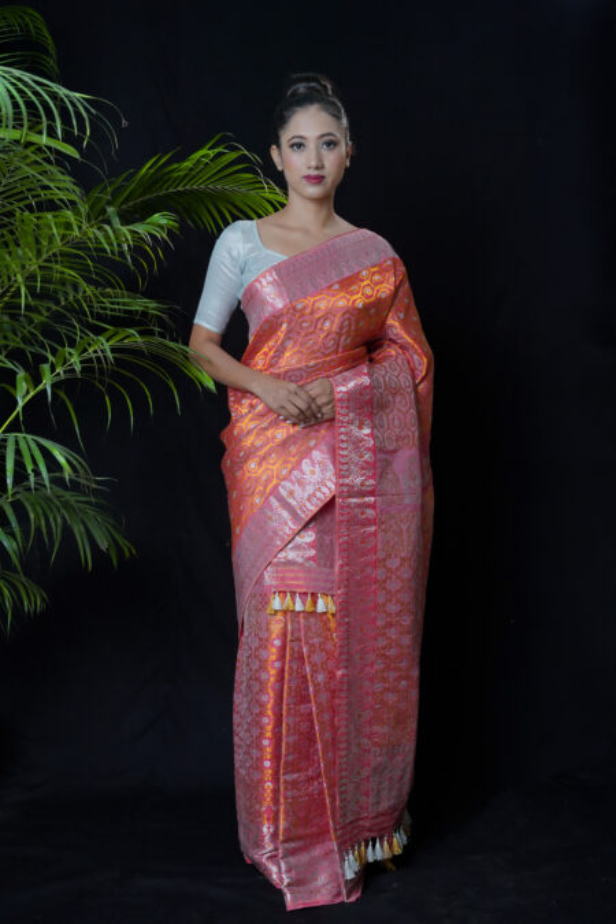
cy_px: 462
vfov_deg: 47.0
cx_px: 308
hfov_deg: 32.3
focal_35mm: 41
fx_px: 1063
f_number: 6.3
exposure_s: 1/160
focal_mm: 41.4
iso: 320
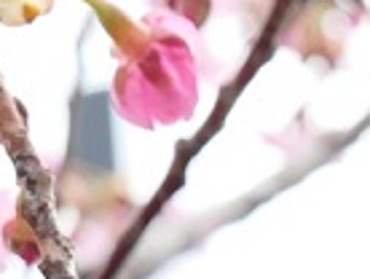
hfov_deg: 8.3
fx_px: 2516
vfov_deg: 6.2
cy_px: 541
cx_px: 434
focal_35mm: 235
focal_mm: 25
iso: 400
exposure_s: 1/250
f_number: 5.6
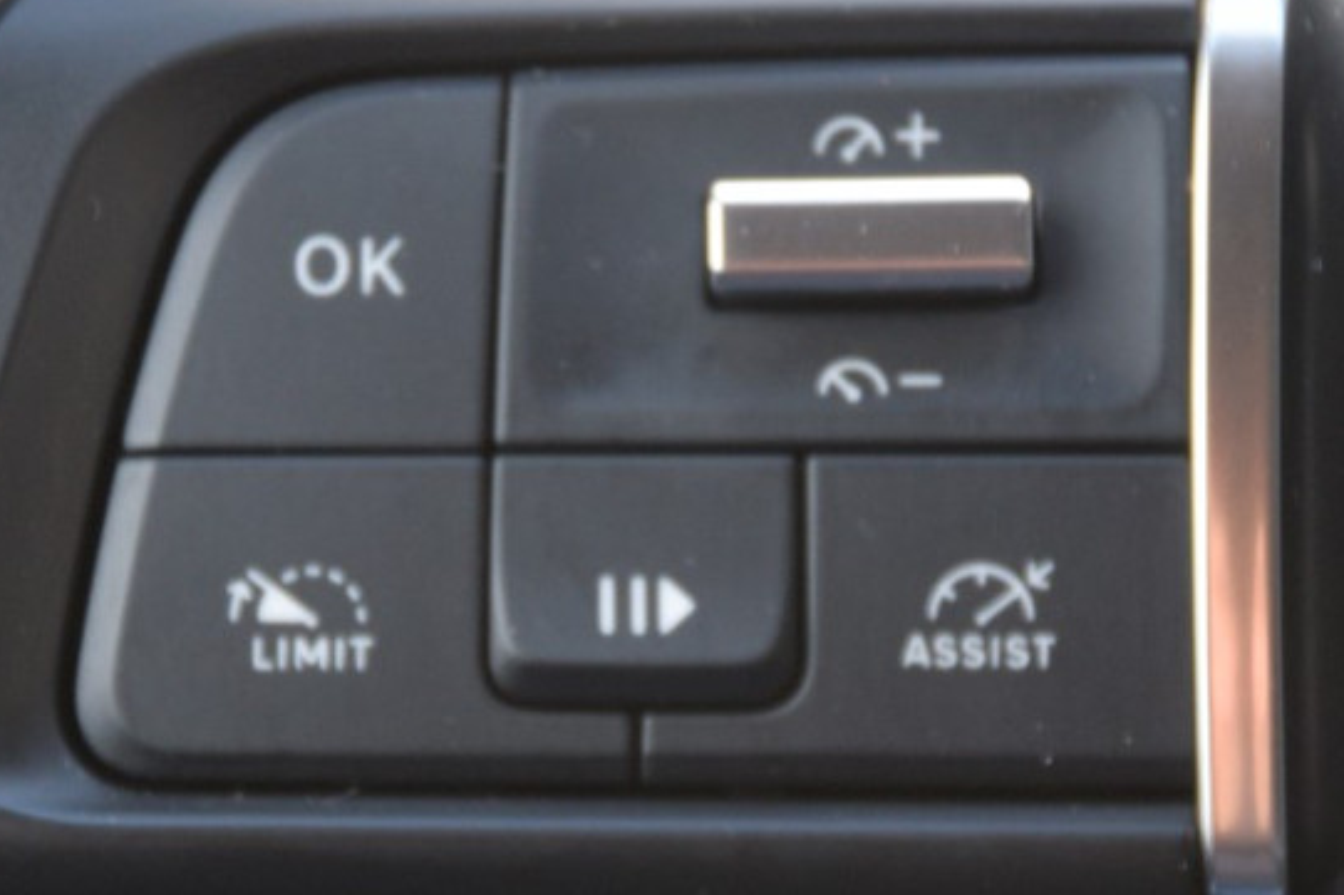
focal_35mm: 261
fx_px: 9740
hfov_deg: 7.9
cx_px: 640
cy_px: 393
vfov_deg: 5.3
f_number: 5.6
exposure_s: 1/60
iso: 800
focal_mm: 92
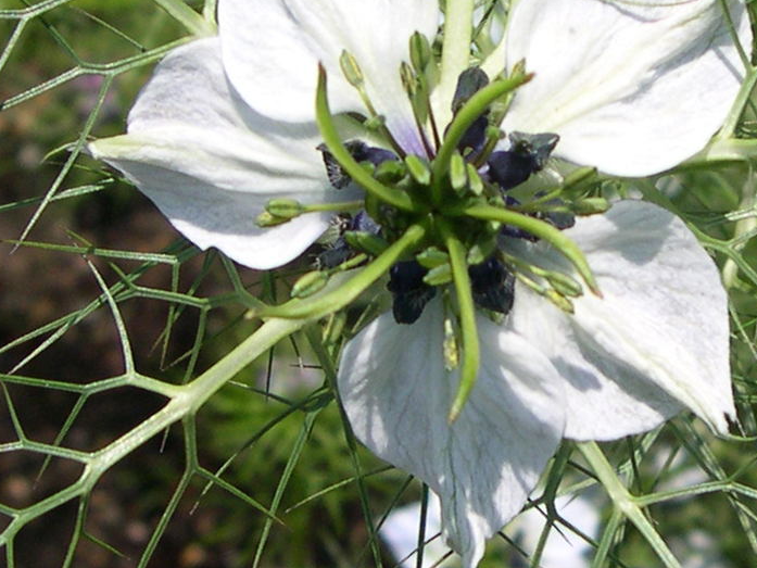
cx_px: 678
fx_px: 2384
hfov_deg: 17.8
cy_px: 115
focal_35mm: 109
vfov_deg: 13.5
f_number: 7.6
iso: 100
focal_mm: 8
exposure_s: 1/204
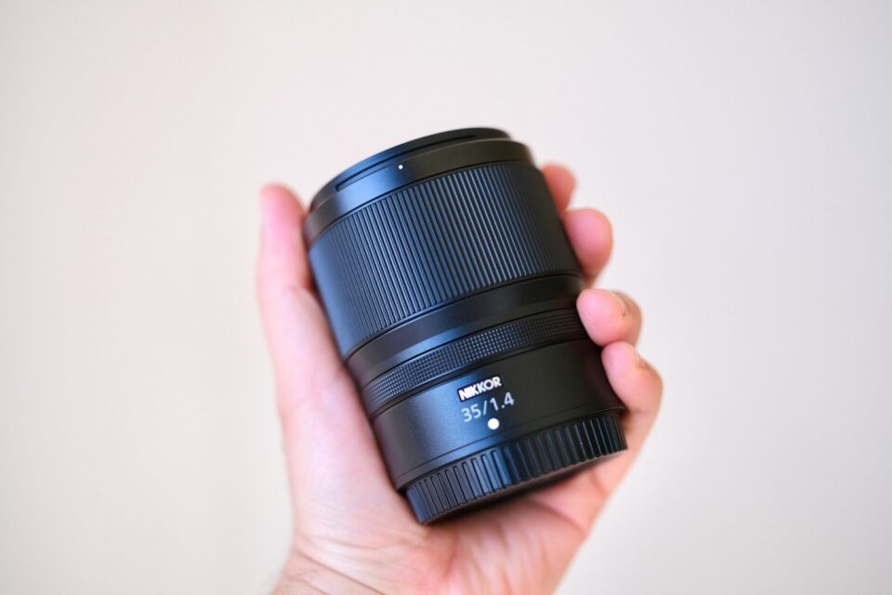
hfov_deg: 39.6
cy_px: 298
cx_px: 446
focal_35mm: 50
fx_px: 1239
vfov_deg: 27.0
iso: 160
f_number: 1.4
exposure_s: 1/480
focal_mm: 33
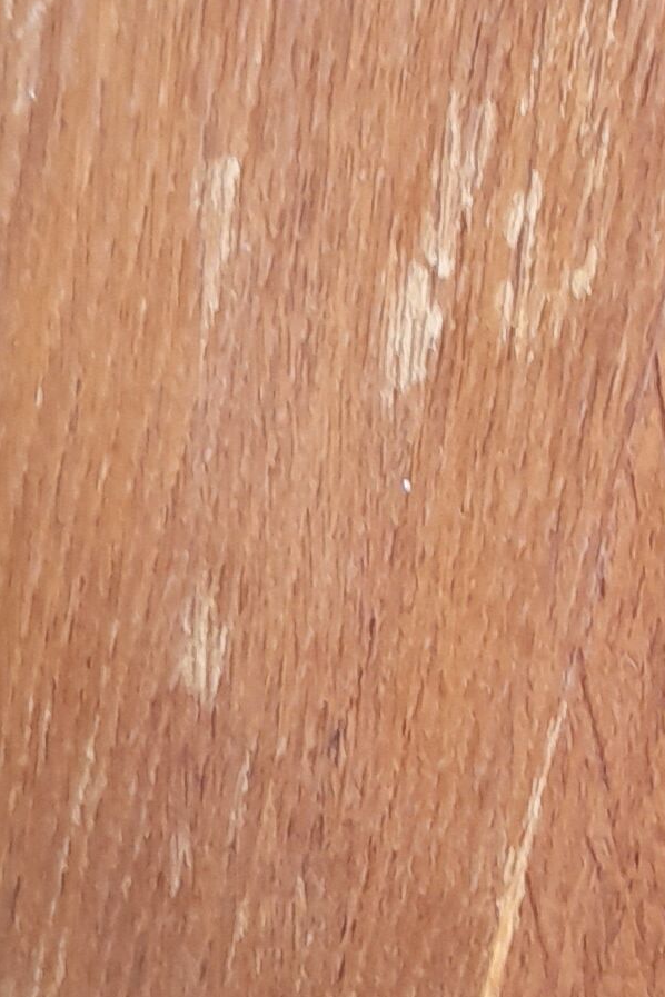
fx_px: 3214
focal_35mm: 116
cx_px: 563
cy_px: 578
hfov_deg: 11.8
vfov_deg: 17.6
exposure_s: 1/50
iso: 200
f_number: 2
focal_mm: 4.6
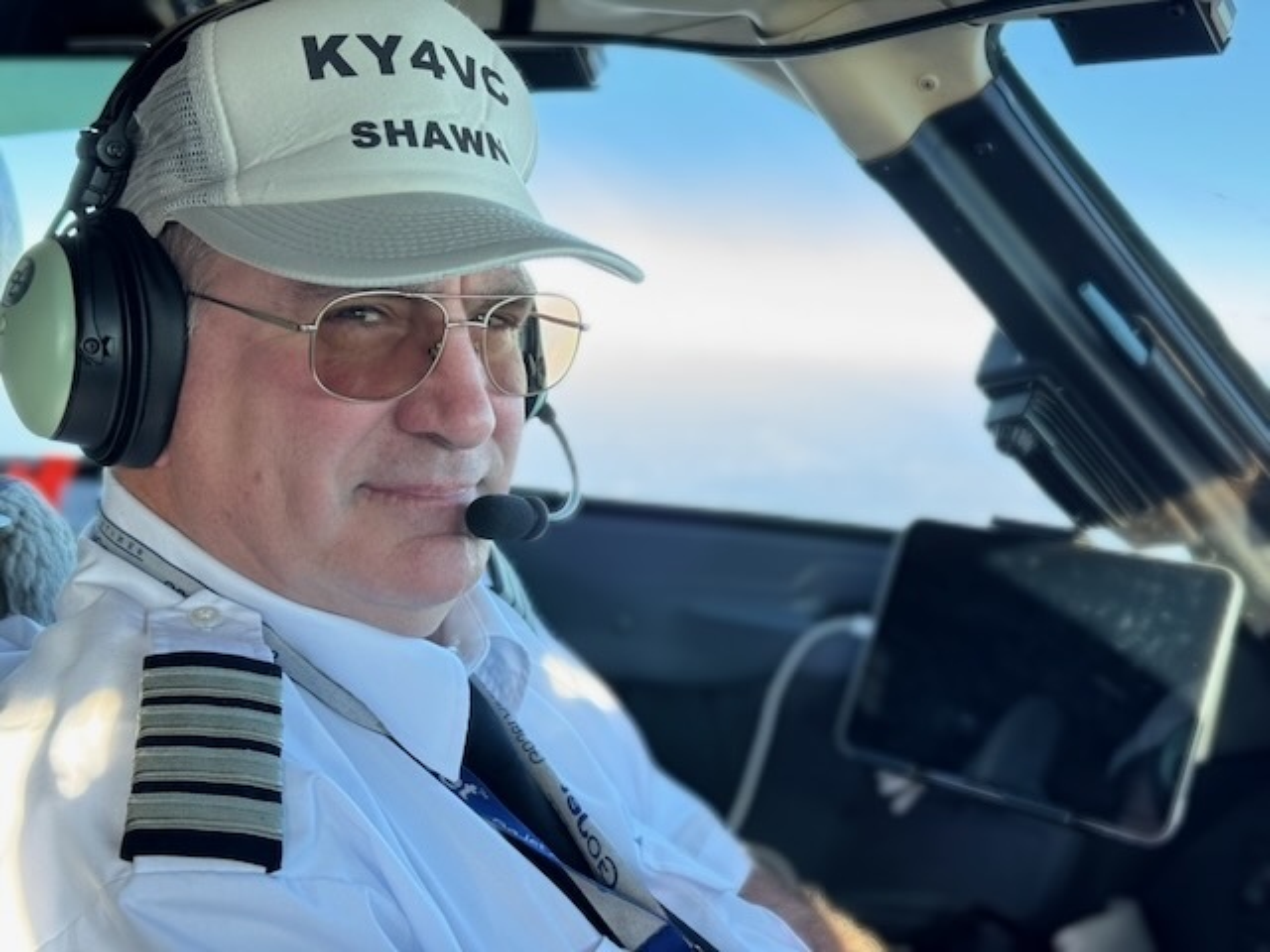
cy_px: 476
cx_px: 635
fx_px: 1761
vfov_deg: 30.3
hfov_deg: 39.7
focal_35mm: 48
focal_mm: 6.76
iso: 64
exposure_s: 1/192
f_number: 1.78
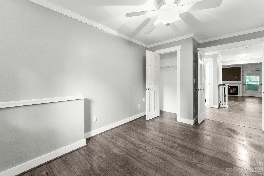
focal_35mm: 14
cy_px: 88
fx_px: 103
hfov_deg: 104.2
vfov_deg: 81.3
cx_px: 132
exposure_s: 1/5
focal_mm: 14
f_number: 8
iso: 1250
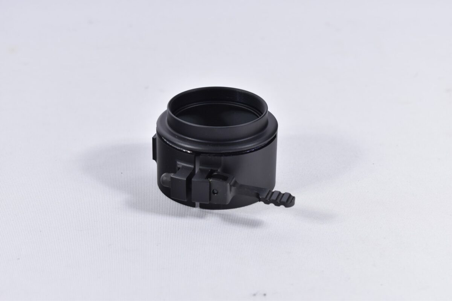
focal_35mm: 82
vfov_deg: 16.6
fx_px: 1036
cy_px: 150
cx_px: 226
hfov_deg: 24.6
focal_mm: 55
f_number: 5.6
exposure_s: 1/50
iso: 640
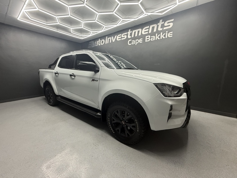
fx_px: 96
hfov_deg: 102.1
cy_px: 89
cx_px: 118
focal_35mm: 14
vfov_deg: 85.7
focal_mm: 2.22
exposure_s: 1/100
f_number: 2.2
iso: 100
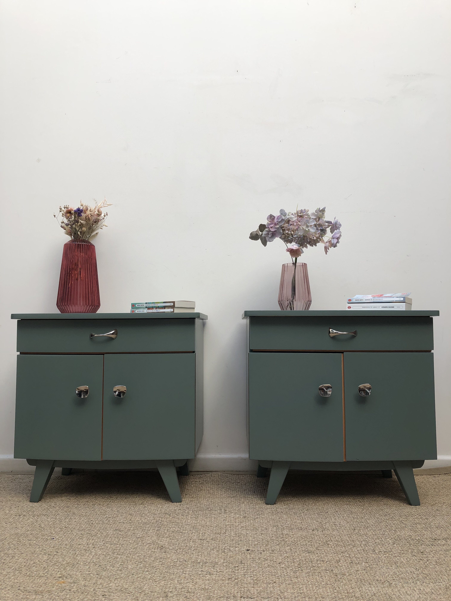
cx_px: 226
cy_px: 300
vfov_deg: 63.4
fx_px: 486
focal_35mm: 28
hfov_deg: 49.7
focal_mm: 3.99
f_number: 1.8
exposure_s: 1/120
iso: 20
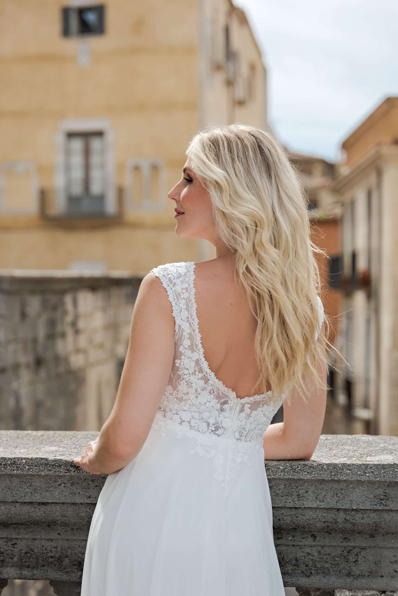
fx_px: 1260
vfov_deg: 26.6
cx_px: 206
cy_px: 343
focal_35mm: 76
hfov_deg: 17.9
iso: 100
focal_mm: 63
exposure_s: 1/800
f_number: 3.2
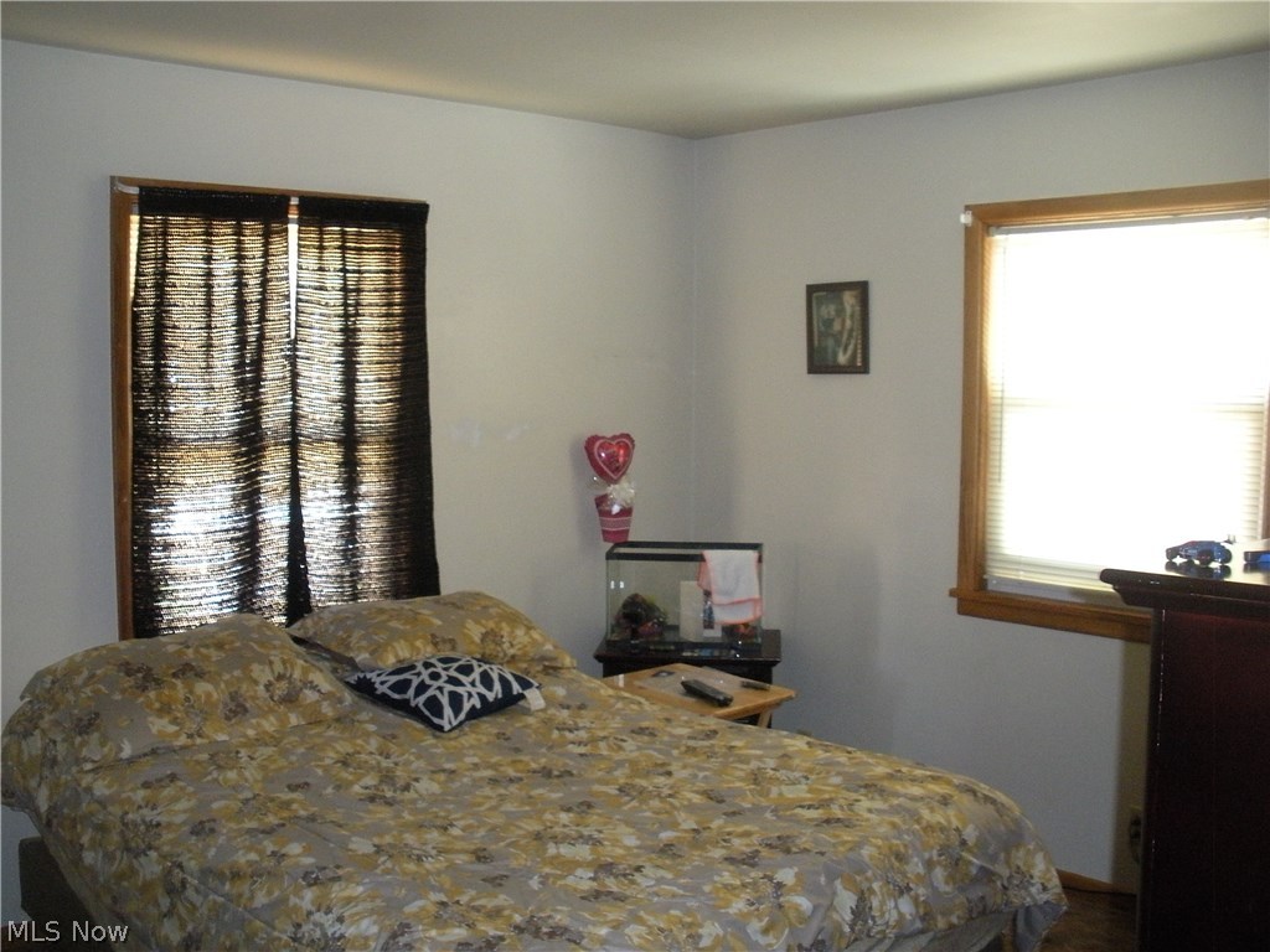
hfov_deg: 51.4
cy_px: 476
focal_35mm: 36
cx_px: 635
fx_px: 1321
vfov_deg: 39.7
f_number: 3.5
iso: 400
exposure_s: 1/10.6
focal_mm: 6.3
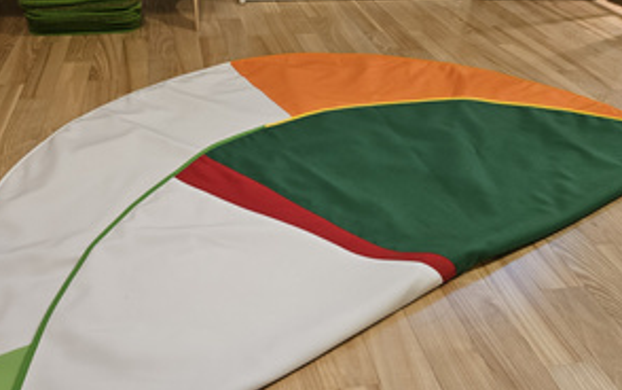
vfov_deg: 42.6
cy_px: 262
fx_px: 492
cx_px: 273
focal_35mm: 29
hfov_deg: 64.4
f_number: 1.8
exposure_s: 1/100
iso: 250
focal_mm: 5.4
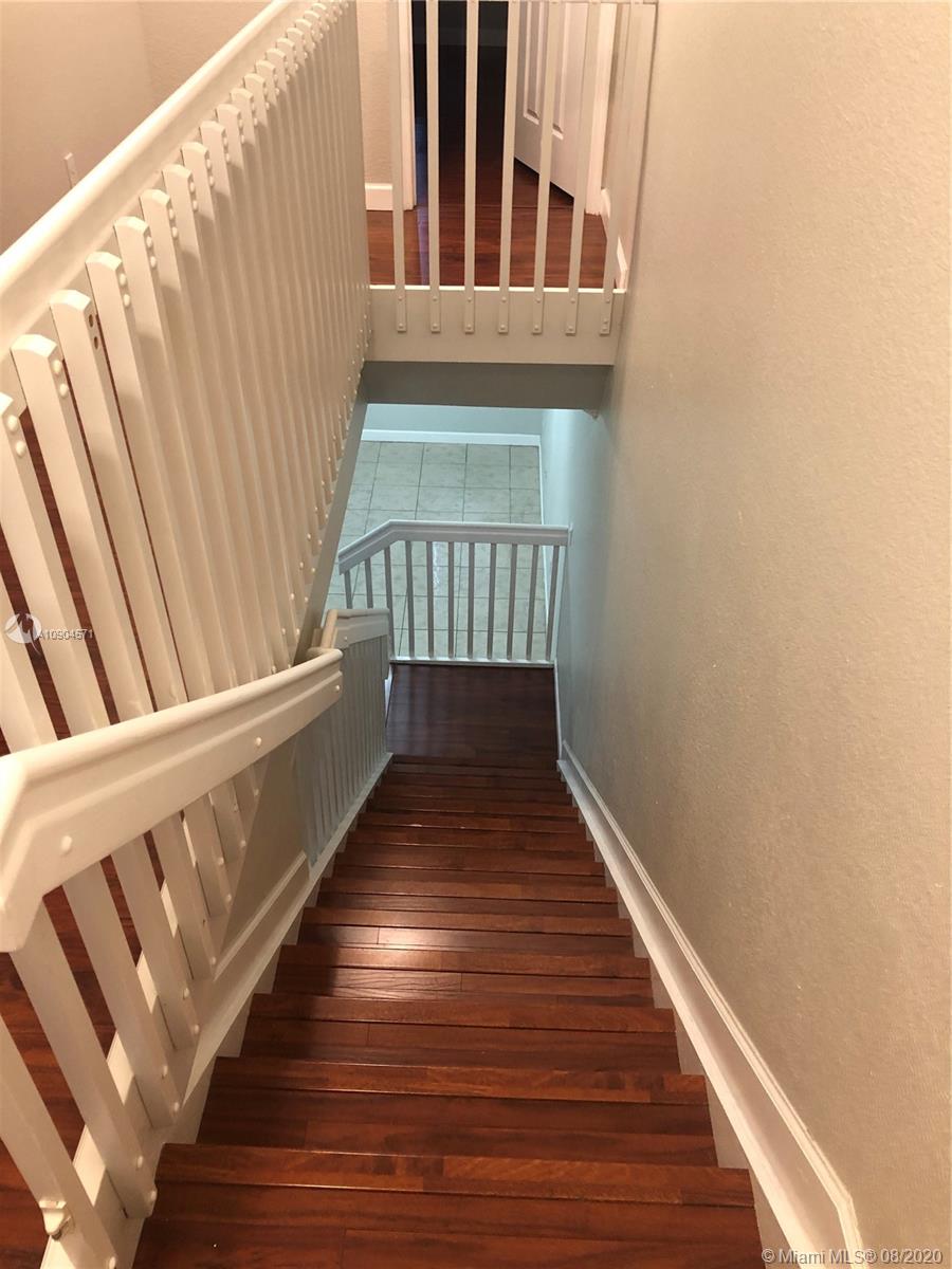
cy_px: 634
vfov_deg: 63.4
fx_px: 1027
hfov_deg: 49.7
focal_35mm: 28
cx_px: 476
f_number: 1.8
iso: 64
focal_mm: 3.99
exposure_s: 1/15
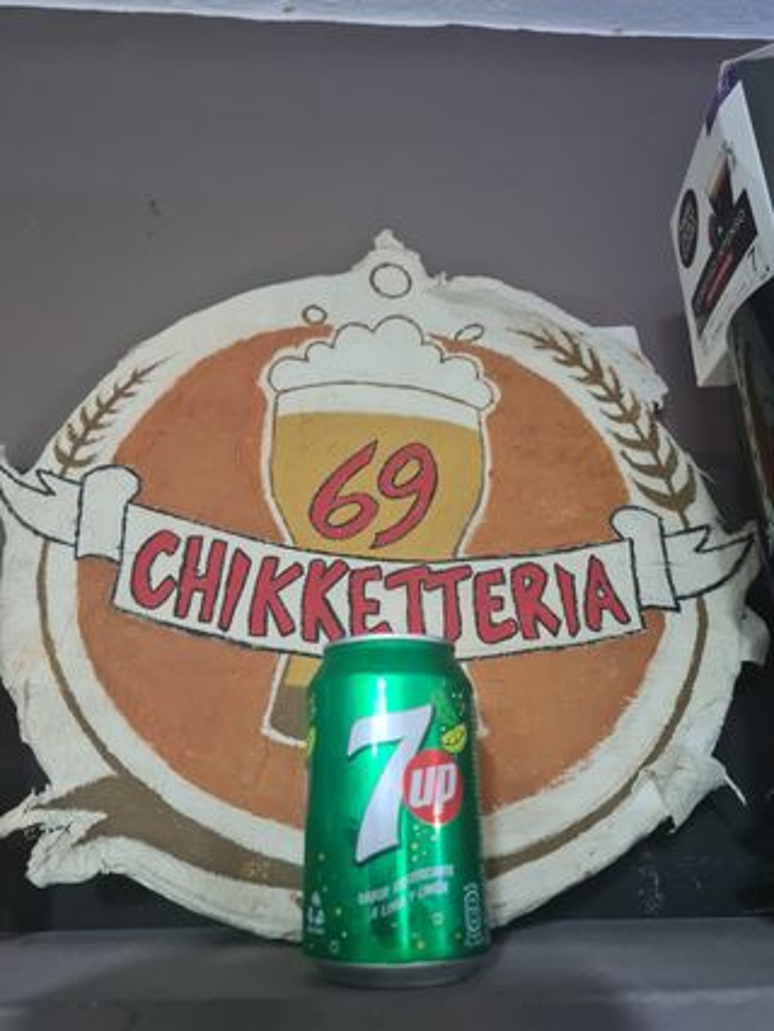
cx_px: 387
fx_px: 774
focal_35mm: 26
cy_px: 516
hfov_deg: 53.1
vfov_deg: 67.3
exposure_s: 1/33
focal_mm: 5.4
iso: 640
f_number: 1.8
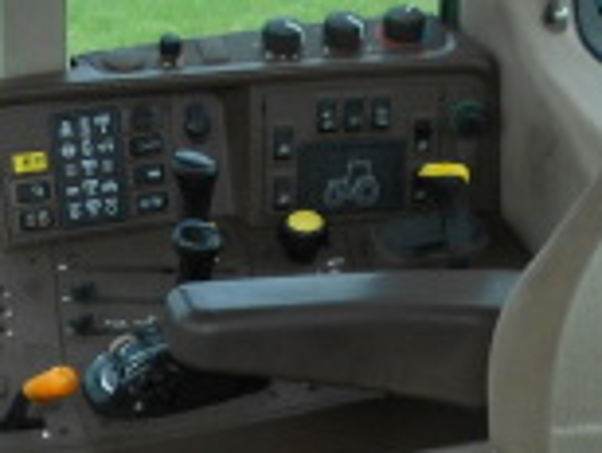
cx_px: 94
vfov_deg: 12.6
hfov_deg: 18.0
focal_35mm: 108
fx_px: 1881
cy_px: 812
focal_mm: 4.6
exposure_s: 1/250
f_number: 3.2
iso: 80
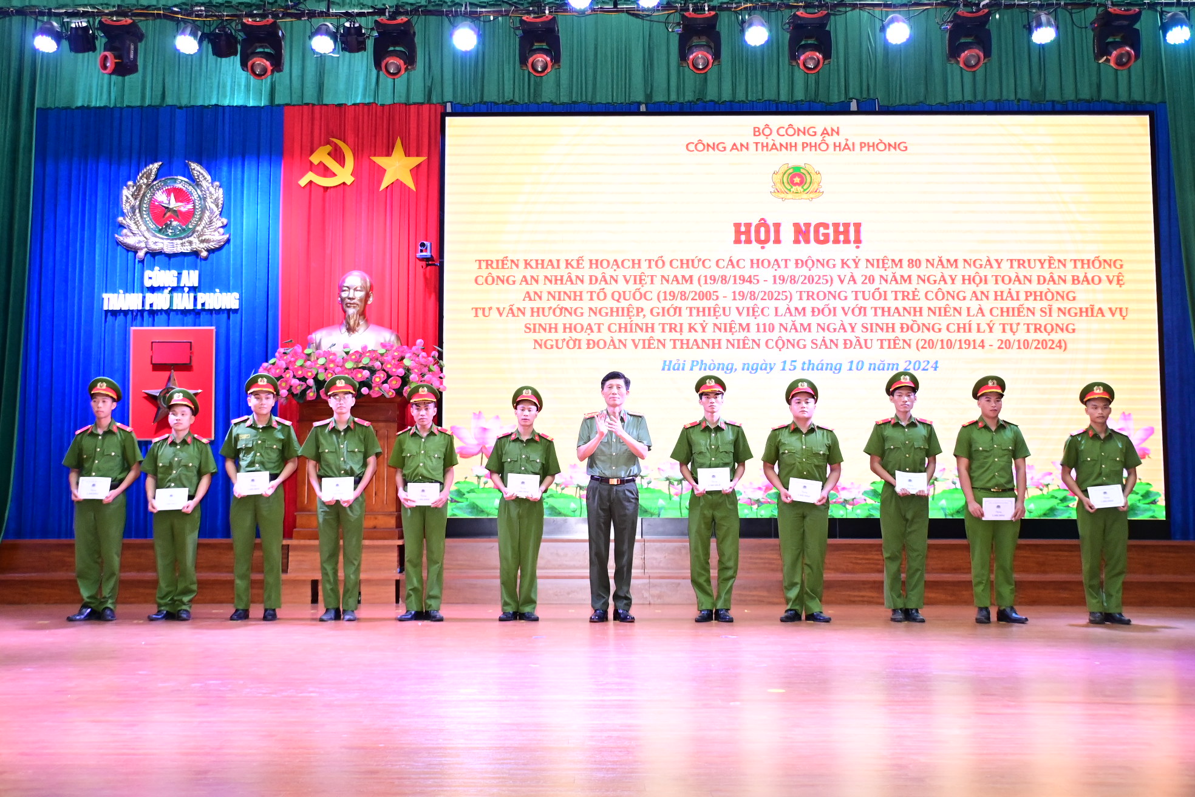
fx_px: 1294
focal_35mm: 39
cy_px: 398
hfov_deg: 49.6
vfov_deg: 34.2
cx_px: 598
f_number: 3.8
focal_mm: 26
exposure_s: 1/200
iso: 2500
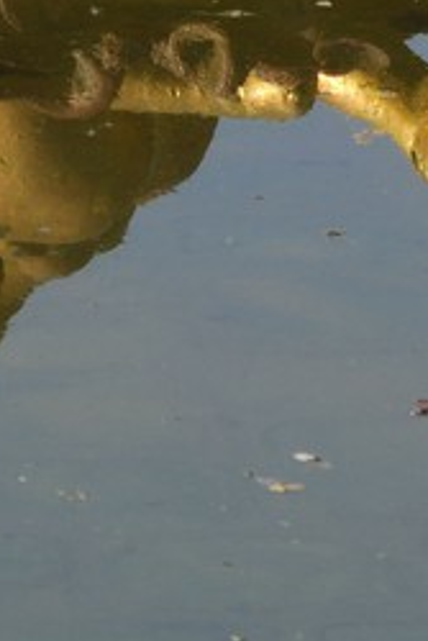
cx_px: 113
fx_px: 10827
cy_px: -1364
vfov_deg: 3.3
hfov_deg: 2.3
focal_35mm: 608
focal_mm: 95
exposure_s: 1/160
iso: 100
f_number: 8
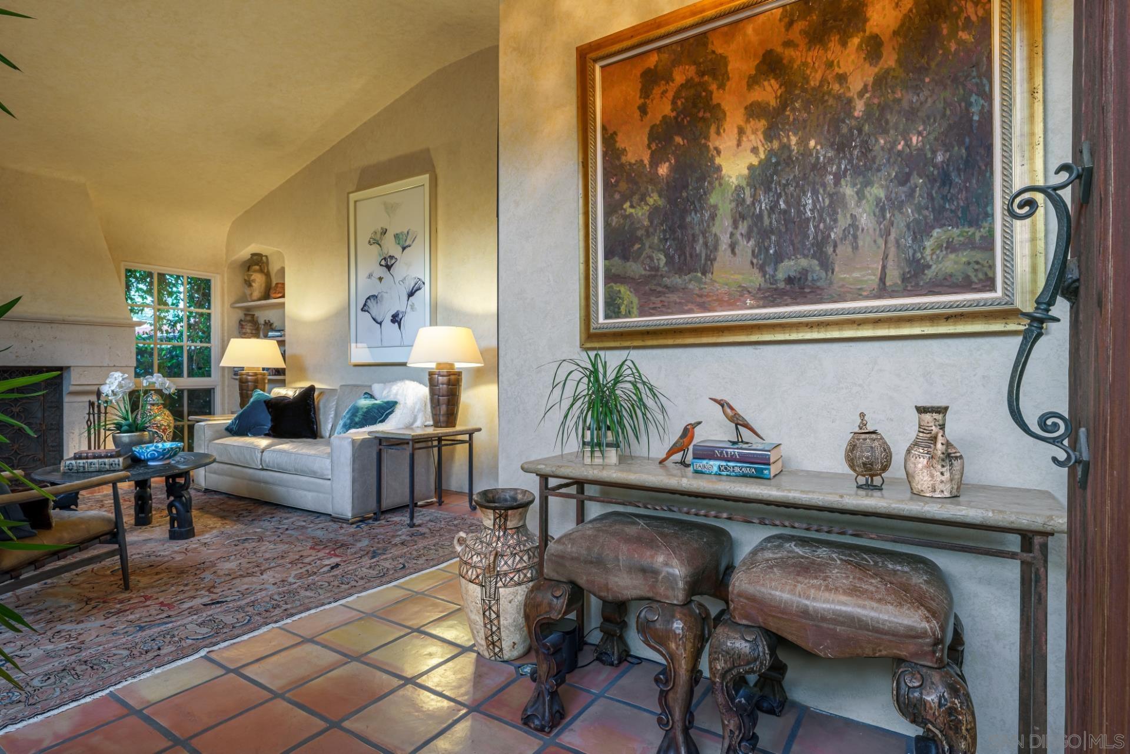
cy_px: 377
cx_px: 565
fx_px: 596
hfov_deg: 86.9
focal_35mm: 19
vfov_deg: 64.6
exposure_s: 1/13
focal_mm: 19
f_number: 9
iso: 100
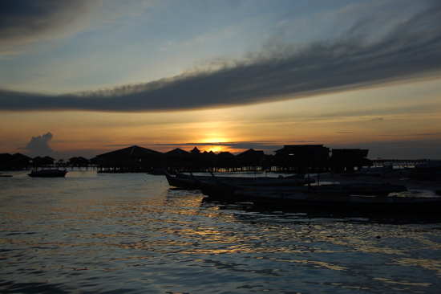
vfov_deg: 28.0
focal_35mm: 48
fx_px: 588
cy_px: 147
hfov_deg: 41.1
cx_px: 220
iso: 200
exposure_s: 1/1250
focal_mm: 32
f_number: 4.2
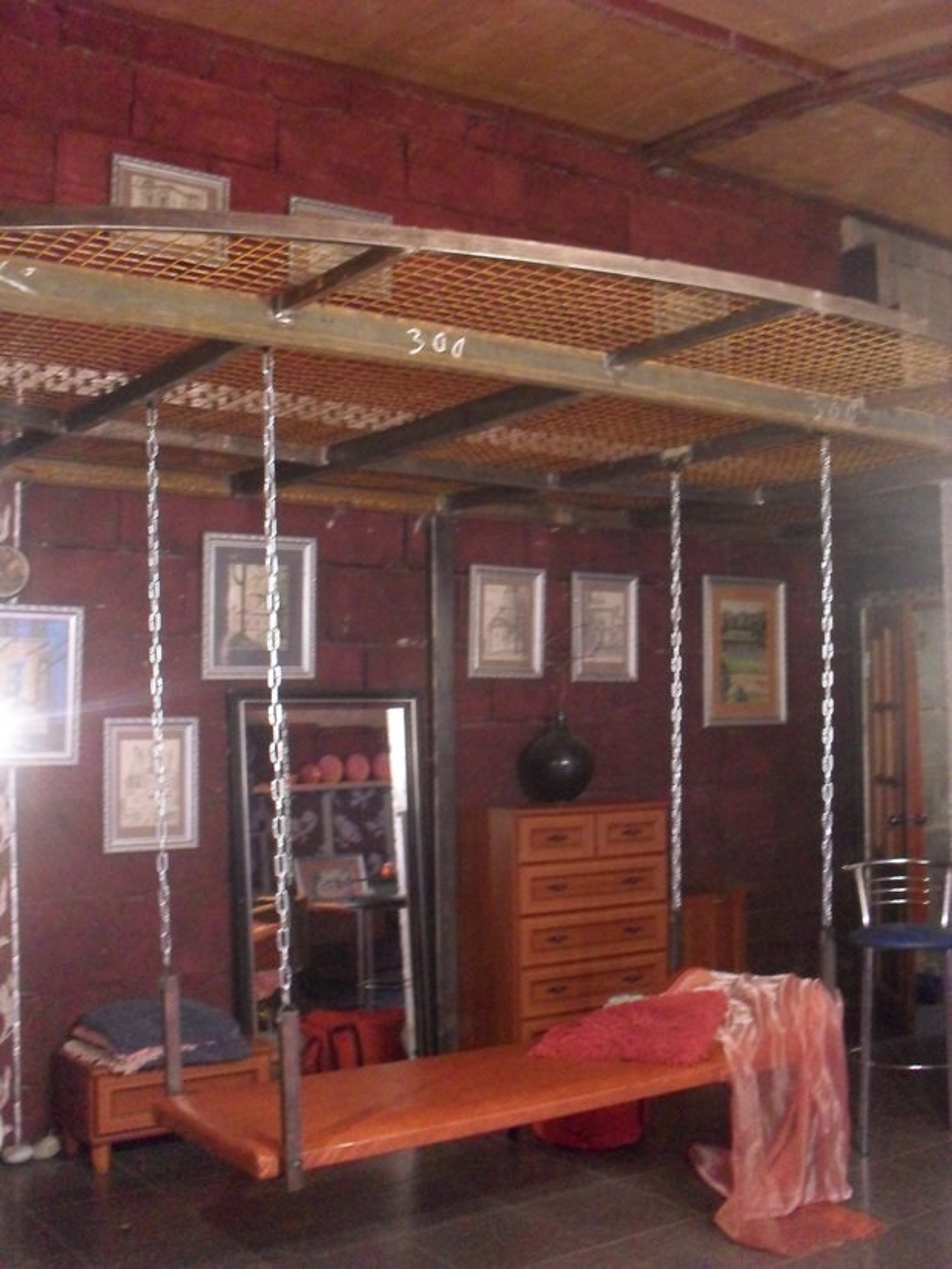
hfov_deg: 37.7
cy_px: 634
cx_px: 476
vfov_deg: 49.0
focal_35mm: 38
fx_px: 1394
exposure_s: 1/10
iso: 400
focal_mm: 6.3
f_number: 2.8
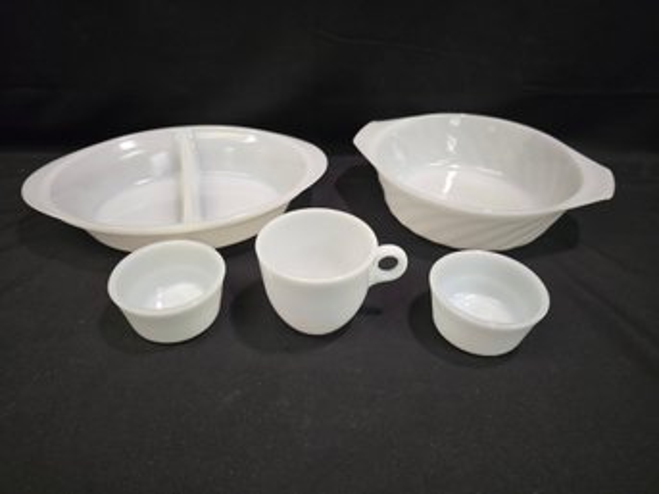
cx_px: 330
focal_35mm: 23
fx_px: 438
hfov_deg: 73.9
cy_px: 247
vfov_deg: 58.8
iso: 640
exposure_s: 1/120
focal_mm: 6.3
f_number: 1.7
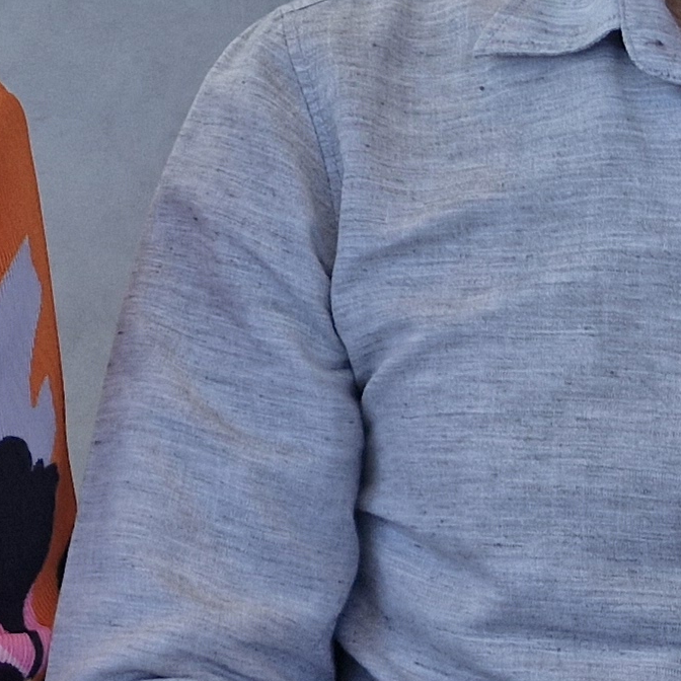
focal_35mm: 121
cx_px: -159
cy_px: -380
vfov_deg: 13.5
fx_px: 2693
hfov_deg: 13.9
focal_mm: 5.54
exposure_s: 1/196
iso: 50
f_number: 1.8
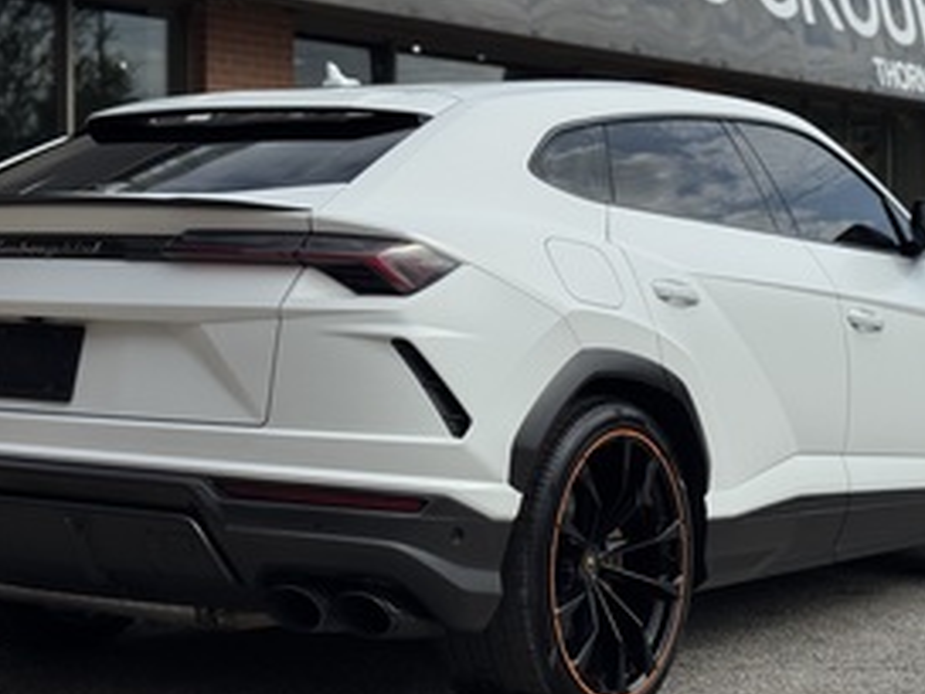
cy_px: 243
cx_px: 425
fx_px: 1977
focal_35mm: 74
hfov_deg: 26.3
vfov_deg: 19.8
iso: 80
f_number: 1.78
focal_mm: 6.76
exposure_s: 1/7937
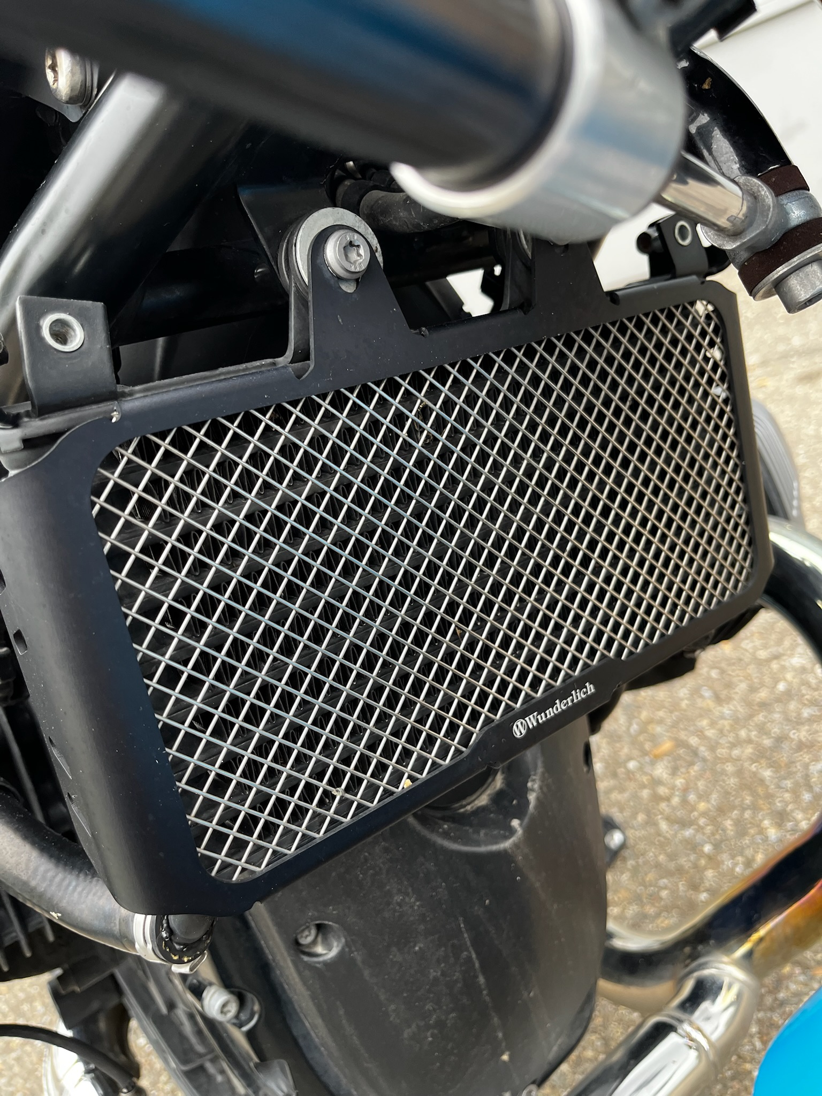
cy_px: 548
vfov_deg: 67.3
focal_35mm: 26
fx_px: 823
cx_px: 411
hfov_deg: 53.1
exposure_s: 1/122
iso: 100
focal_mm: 5.1
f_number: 1.6
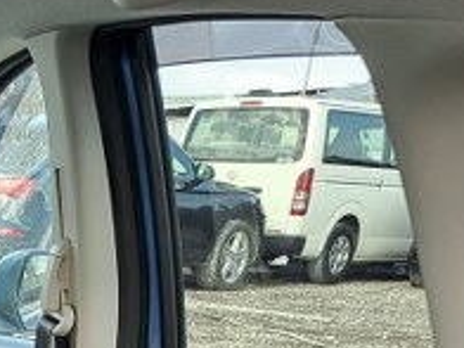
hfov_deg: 15.9
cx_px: -447
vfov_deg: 13.6
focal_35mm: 98
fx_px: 1314
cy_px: 618
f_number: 1.8
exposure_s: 1/50
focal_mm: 5.23
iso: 50
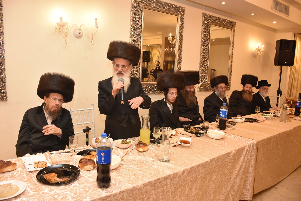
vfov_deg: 47.9
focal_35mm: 27
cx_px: 150
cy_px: 100
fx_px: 226
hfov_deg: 67.4
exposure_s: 1/80
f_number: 5.6
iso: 1250
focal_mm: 18
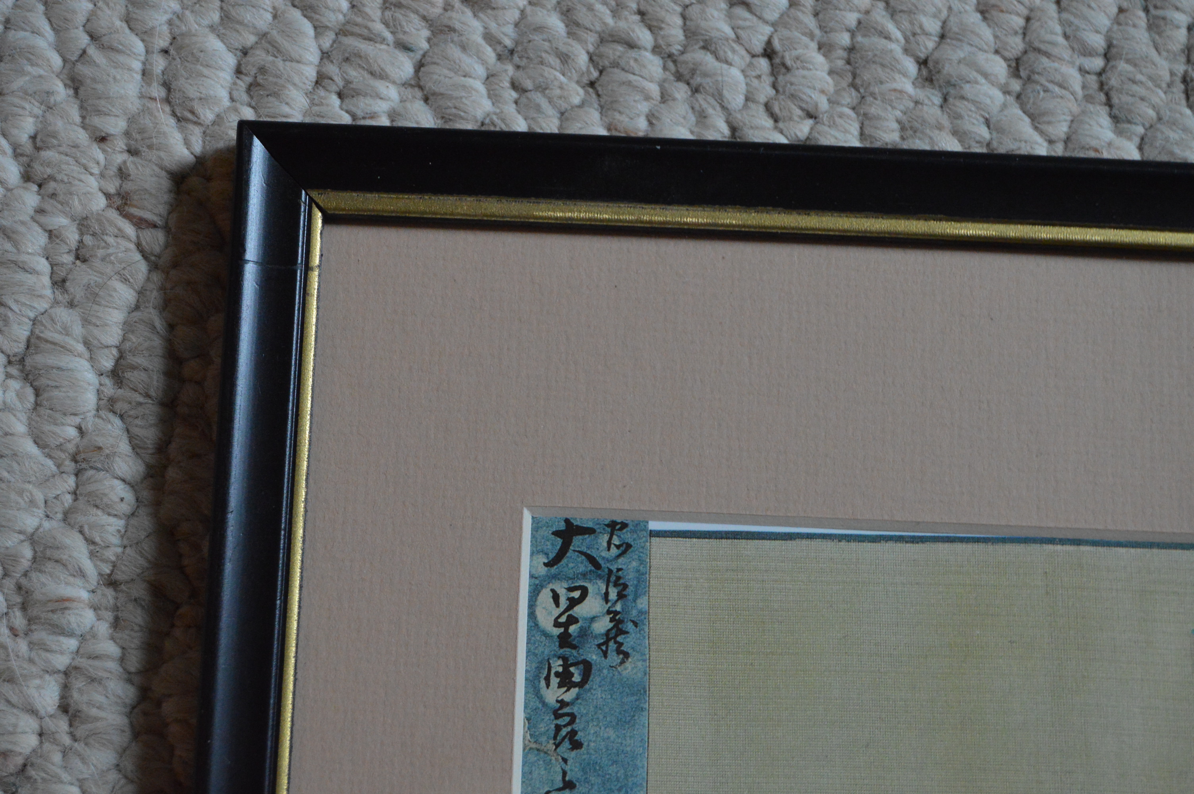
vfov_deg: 16.5
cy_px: 397
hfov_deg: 24.6
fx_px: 2734
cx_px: 597
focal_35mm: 82
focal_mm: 55
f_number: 5.6
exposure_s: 1/40
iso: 3200
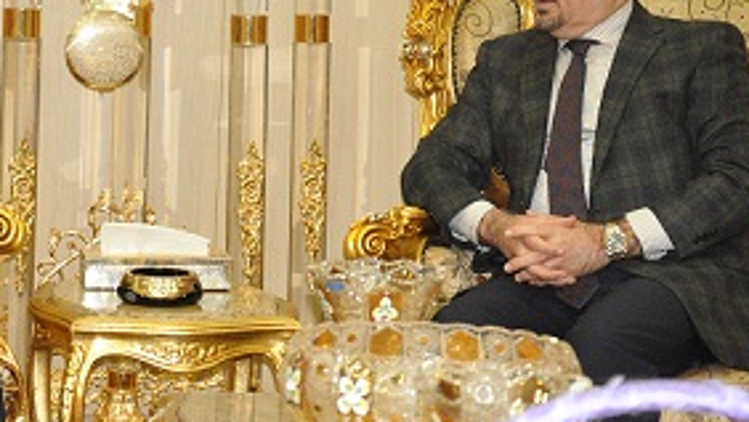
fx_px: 2563
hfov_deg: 16.6
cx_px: 219
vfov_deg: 9.4
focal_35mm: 129
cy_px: 42
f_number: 5.6
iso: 3200
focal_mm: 45
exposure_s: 1/60
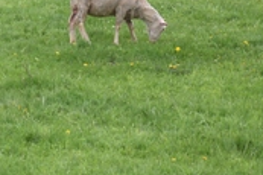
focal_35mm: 486
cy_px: -101
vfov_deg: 2.8
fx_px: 3547
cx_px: -301
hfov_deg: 4.2
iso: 100
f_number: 4.5
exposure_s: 1/125
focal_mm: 70
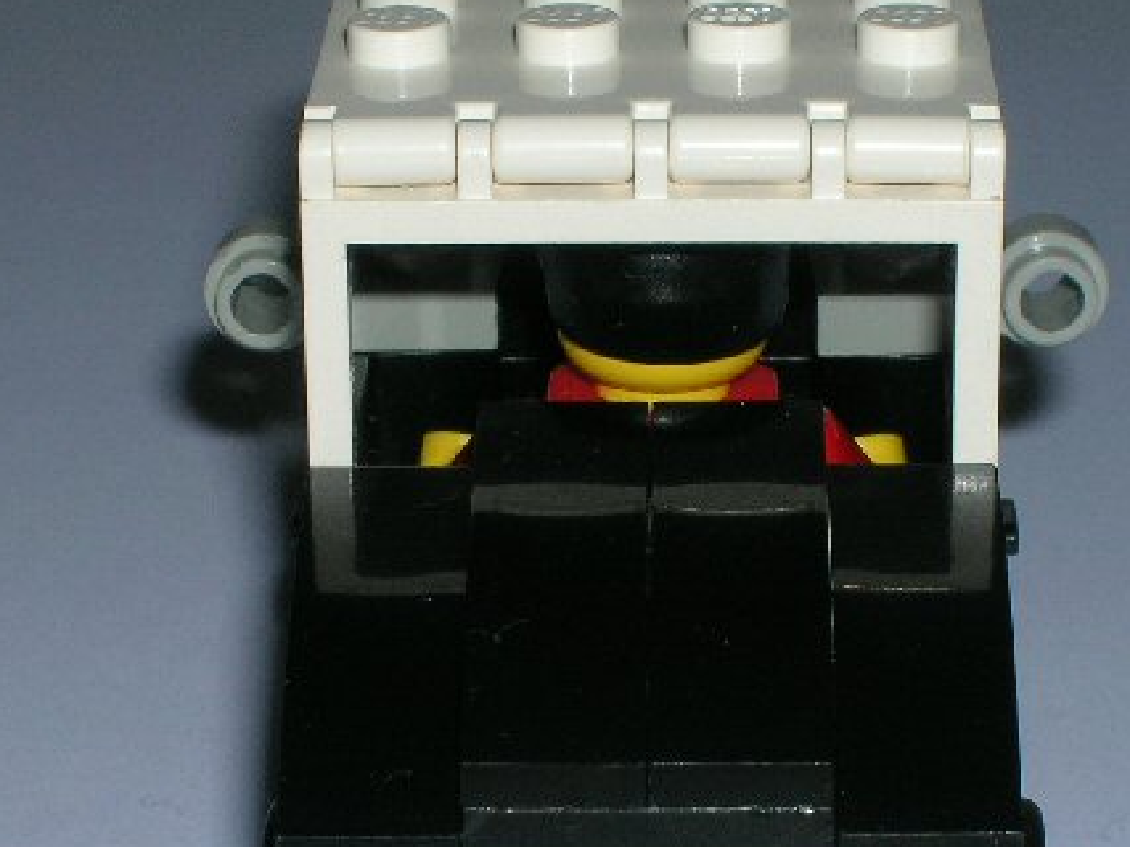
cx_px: 638
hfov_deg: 12.1
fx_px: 5352
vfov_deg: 9.0
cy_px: 589
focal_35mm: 164
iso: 50
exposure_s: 1/60.1
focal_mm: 15
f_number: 7.6
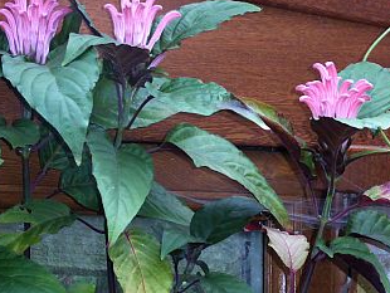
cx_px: 106
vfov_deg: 5.8
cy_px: 133
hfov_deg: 7.7
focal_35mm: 256
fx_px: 2886
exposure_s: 1/60
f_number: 5.2
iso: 640
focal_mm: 22.3
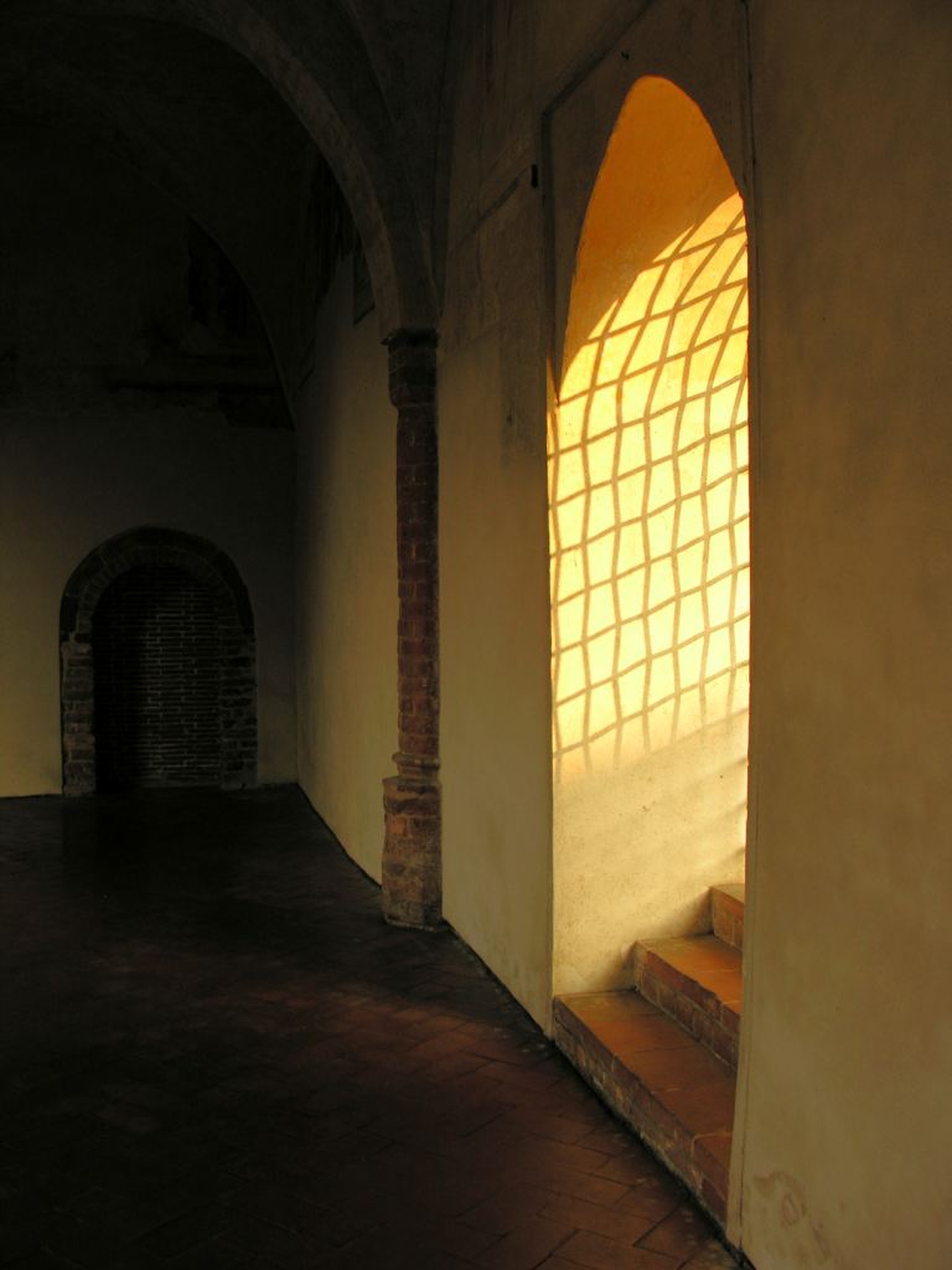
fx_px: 1283
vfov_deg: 52.6
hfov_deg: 40.7
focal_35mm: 35
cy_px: 635
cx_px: 476
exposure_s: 1/42.4
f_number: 3.2
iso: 50
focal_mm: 8.9
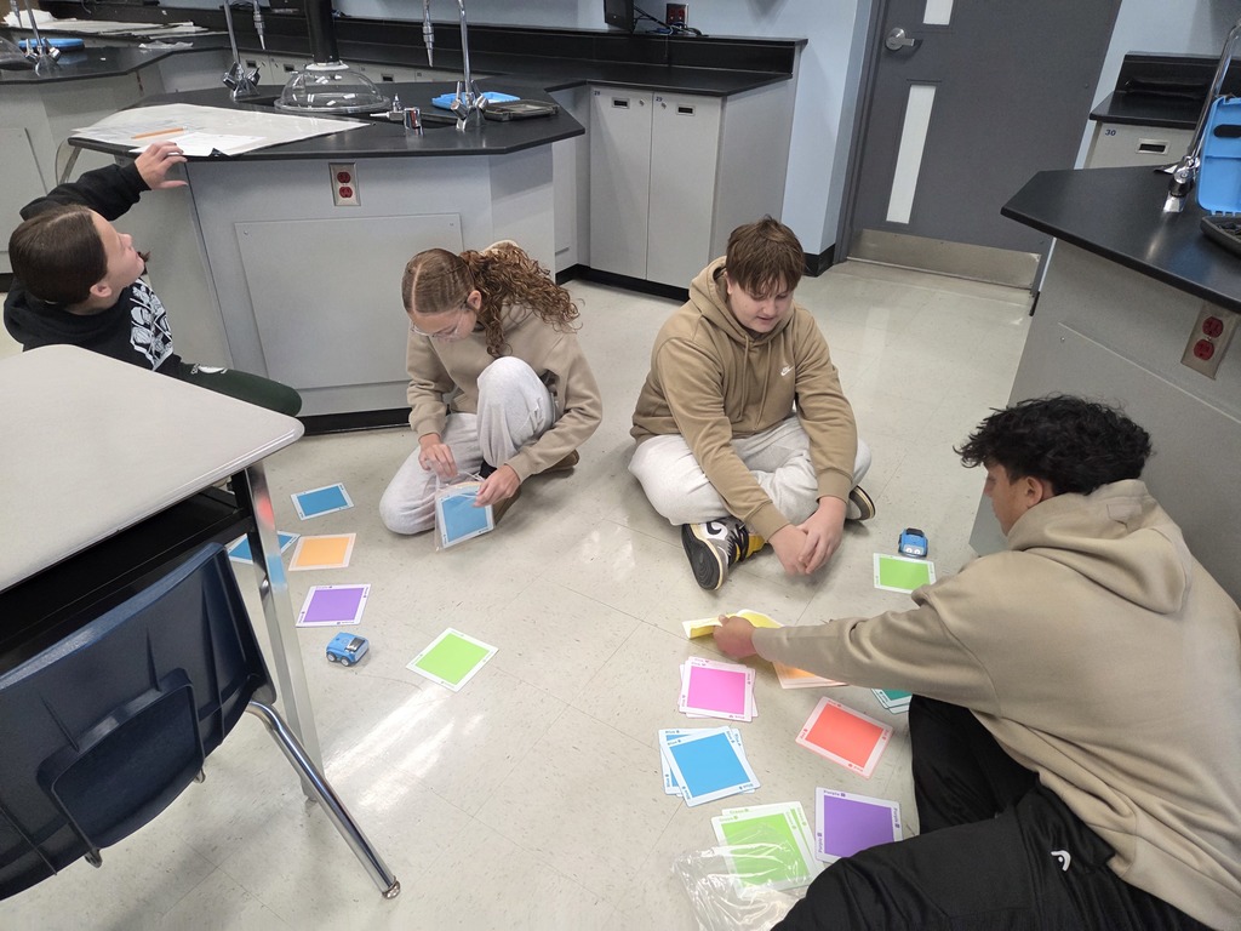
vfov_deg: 58.9
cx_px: 620
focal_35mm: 23
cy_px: 466
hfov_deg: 73.9
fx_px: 825
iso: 400
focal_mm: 5.4
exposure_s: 1/120
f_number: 1.8
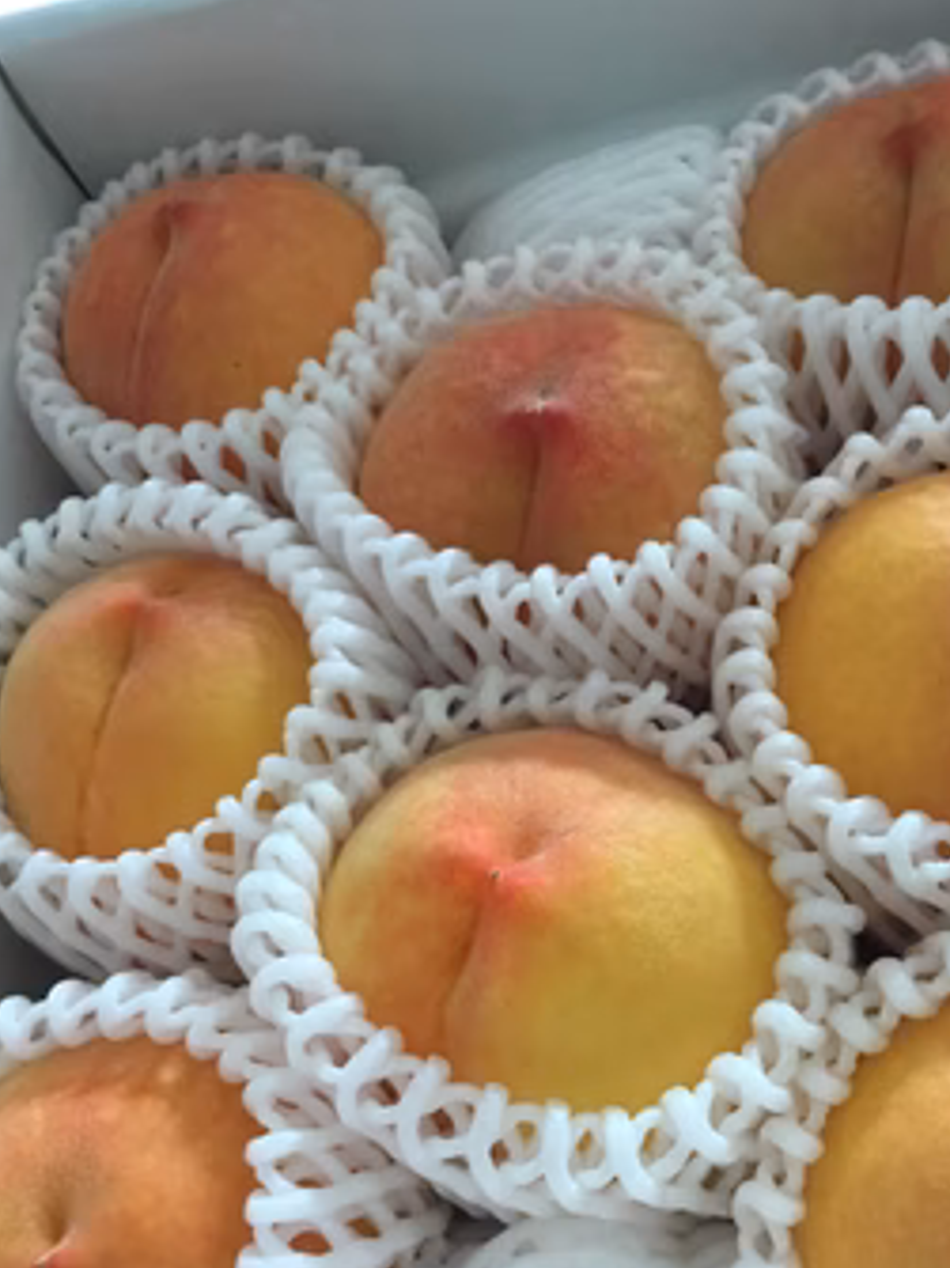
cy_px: 734
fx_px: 1355
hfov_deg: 38.6
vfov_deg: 50.0
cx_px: 537
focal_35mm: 37
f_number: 2.4
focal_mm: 3.3
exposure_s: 1/30
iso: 100
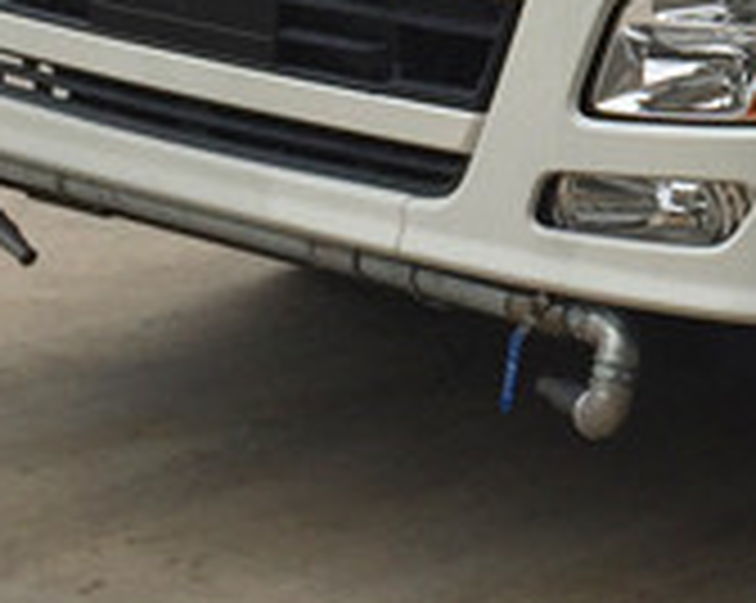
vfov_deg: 10.9
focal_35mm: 135
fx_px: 3017
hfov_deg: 13.7
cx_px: 999
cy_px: -360
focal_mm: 4.15
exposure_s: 1/1412
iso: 32
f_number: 2.2
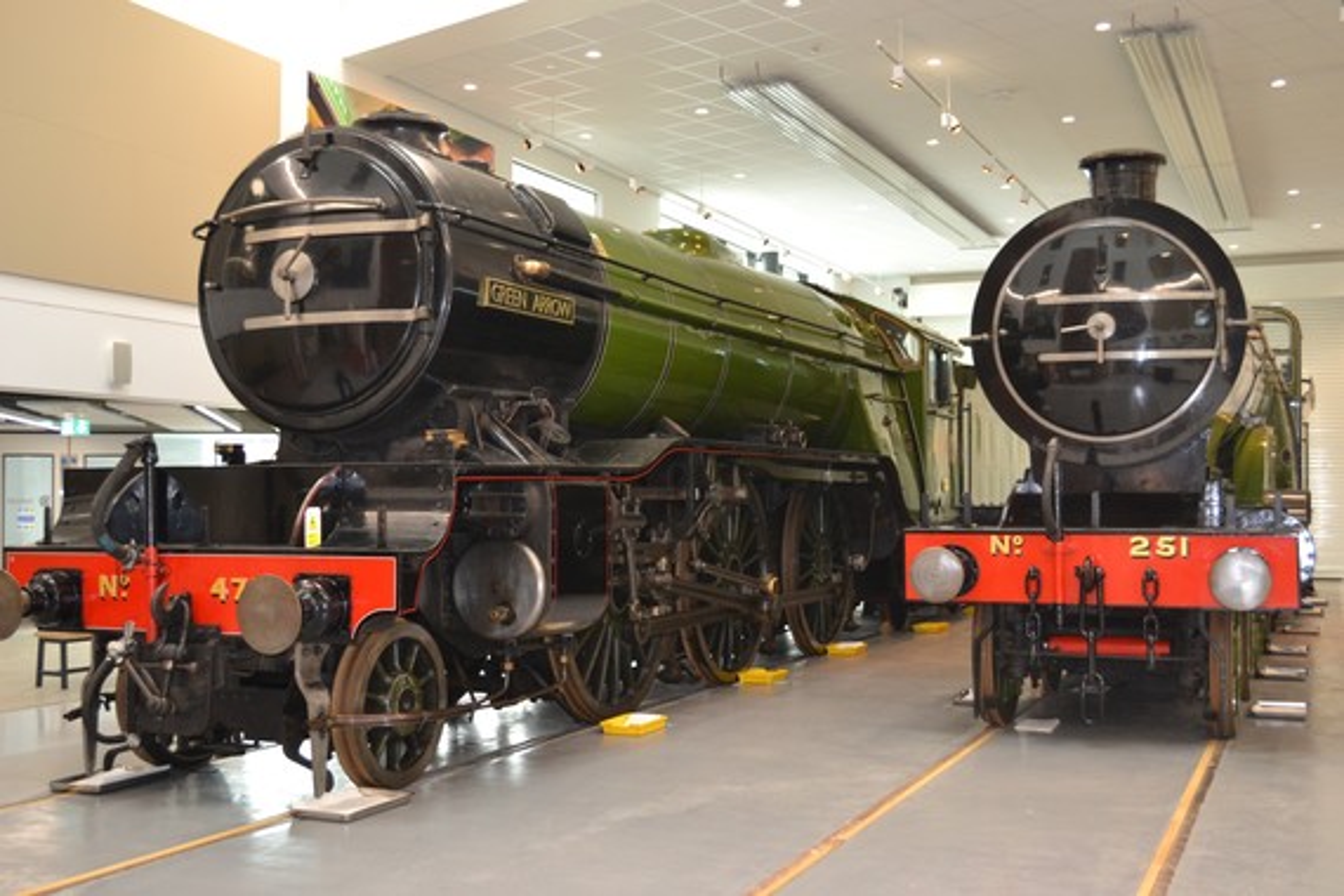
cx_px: 672
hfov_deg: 49.6
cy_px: 448
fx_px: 1456
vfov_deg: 34.2
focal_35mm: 39
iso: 720
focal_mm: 26
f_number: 4.2
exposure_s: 1/60
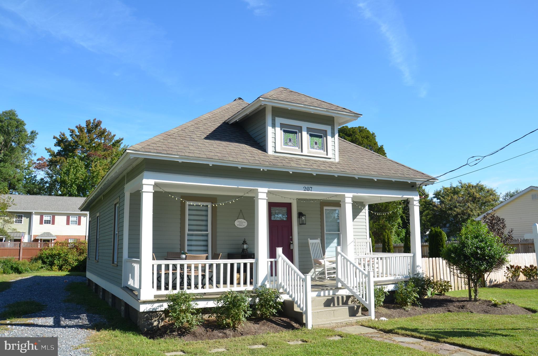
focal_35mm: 27
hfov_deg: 67.5
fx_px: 403
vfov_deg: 47.7
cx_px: 269
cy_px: 178
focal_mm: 18
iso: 140
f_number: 8
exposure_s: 1/250
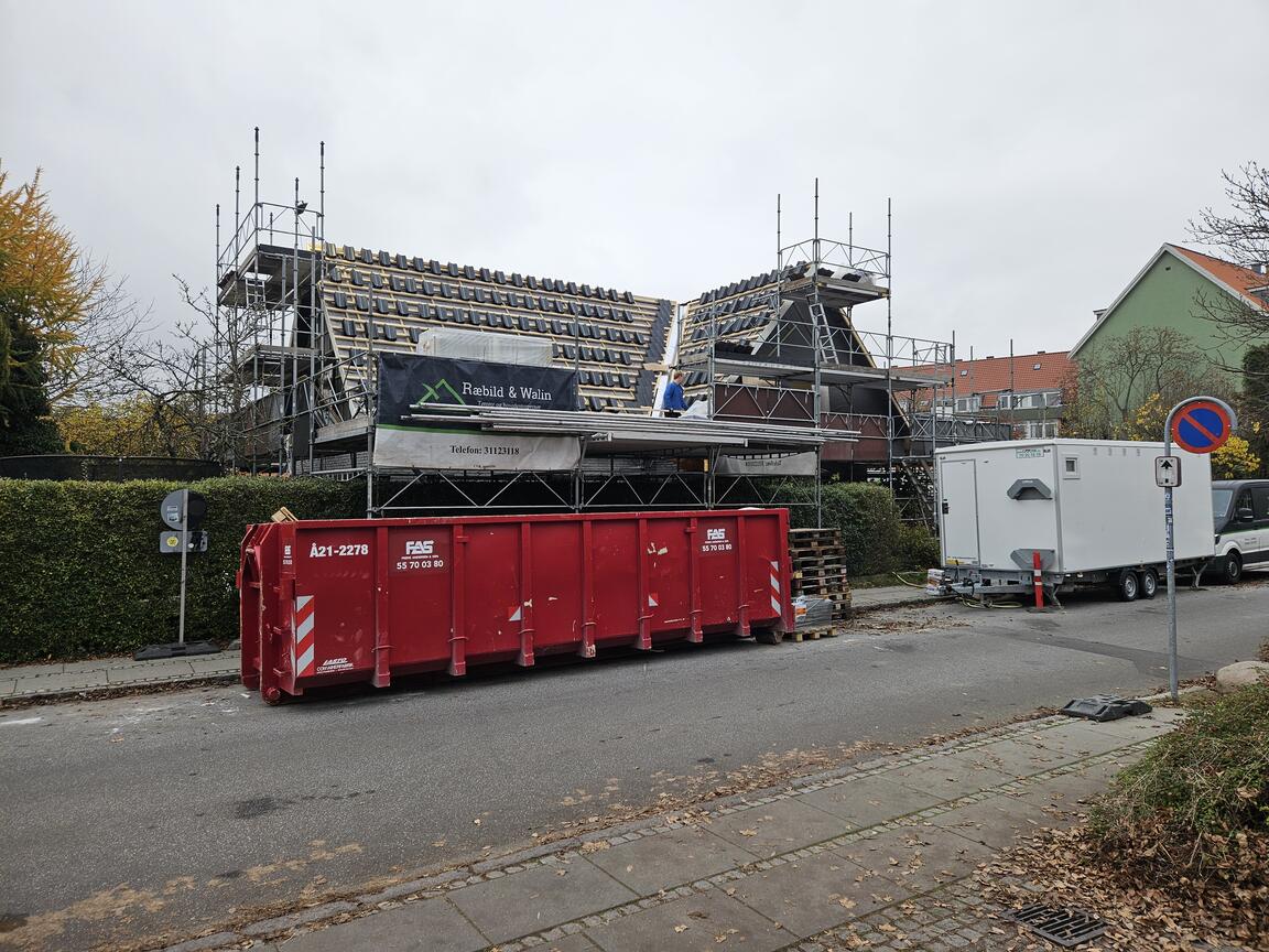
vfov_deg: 58.9
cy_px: 476
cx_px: 634
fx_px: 843
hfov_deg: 73.9
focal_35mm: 23
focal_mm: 5.4
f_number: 1.8
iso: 25
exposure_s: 1/103
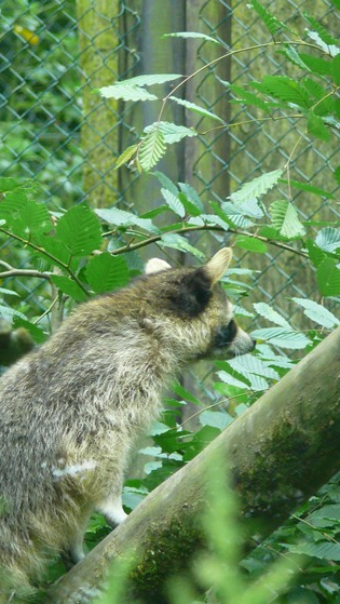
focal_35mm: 406
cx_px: 54
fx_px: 6498
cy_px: 301
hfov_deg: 3.0
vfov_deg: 5.3
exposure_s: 1/60
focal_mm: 58.7
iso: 320
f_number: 3.6
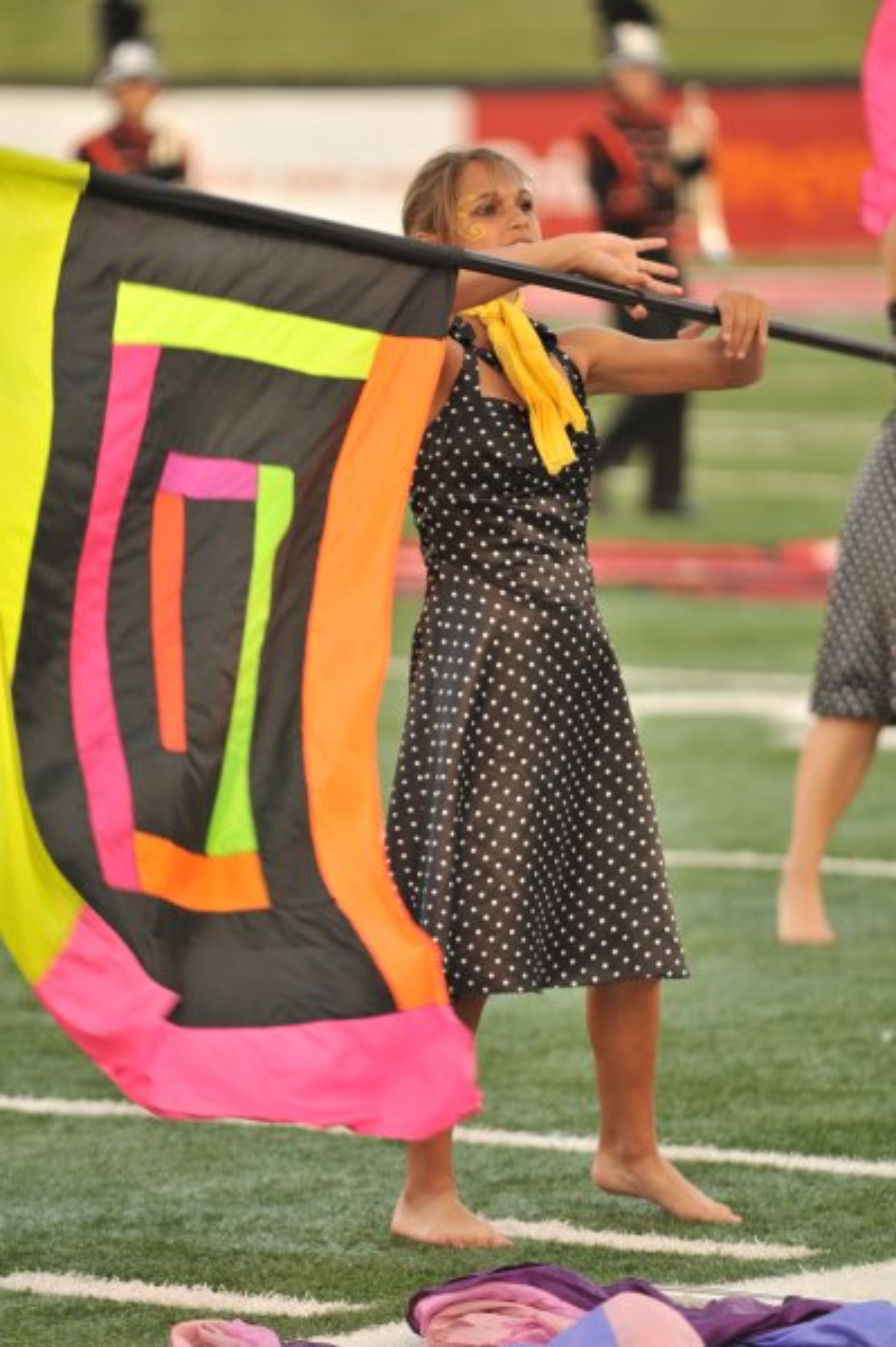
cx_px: 448
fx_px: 11219
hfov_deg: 4.6
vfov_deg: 6.9
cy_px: 674
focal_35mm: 300
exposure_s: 1/320
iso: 200
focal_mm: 200
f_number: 2.8
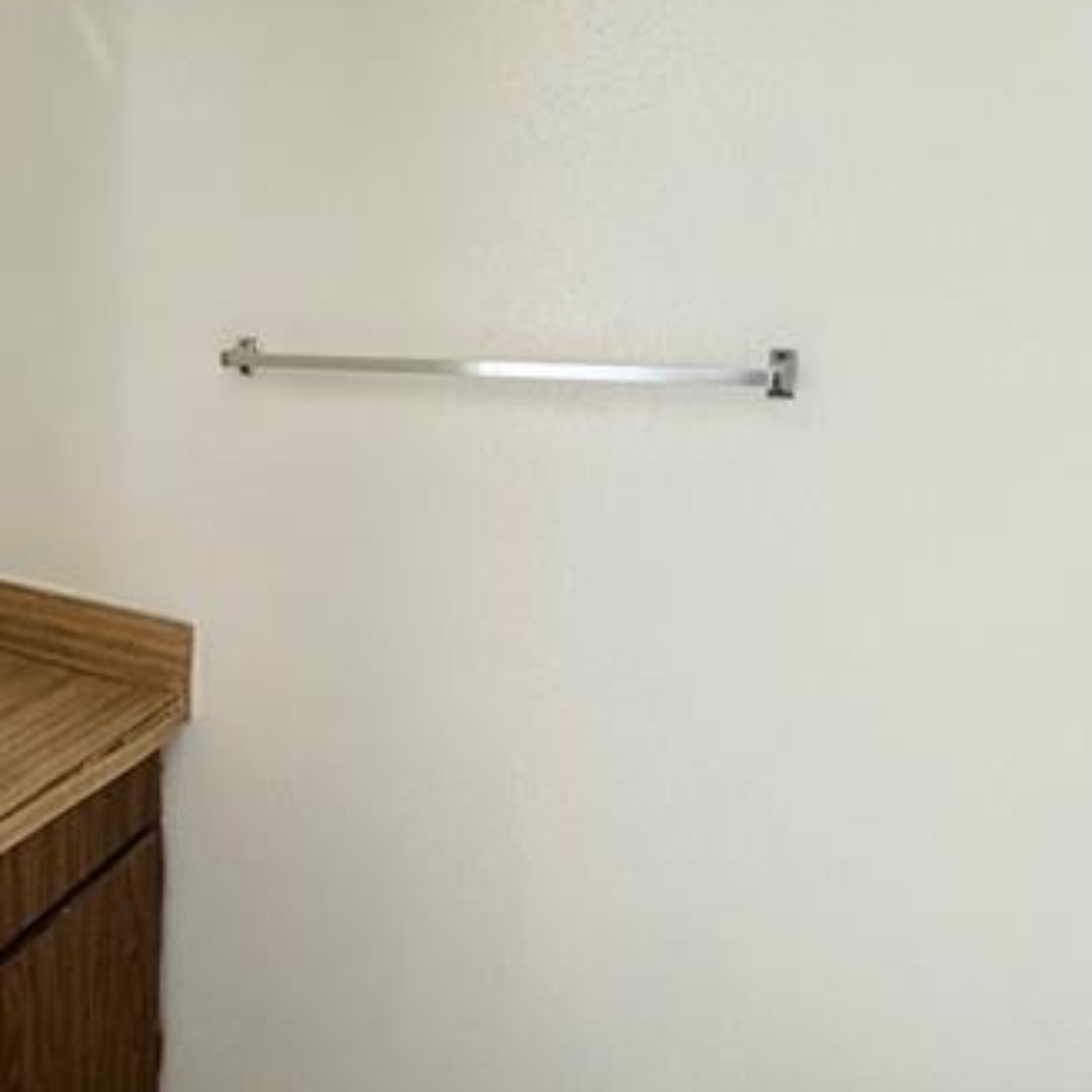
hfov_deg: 51.4
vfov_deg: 55.2
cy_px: 433
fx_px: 1035
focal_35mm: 29
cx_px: 186
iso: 500
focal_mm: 2.22
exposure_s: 1/60
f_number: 2.2
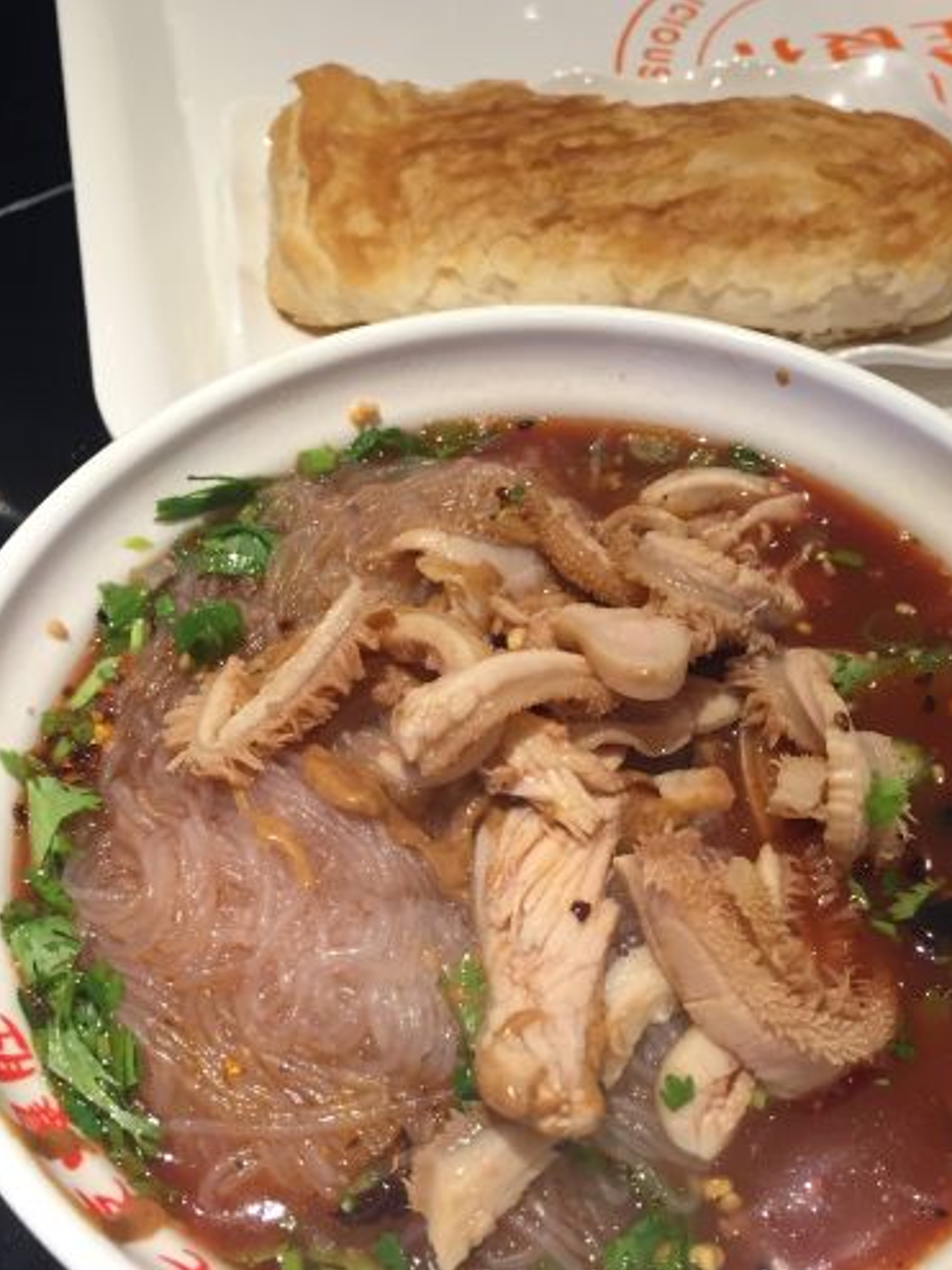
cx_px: 540
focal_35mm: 41
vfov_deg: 45.8
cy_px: 608
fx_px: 1504
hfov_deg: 35.1
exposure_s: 1/33
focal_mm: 4.15
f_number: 2.2
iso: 50
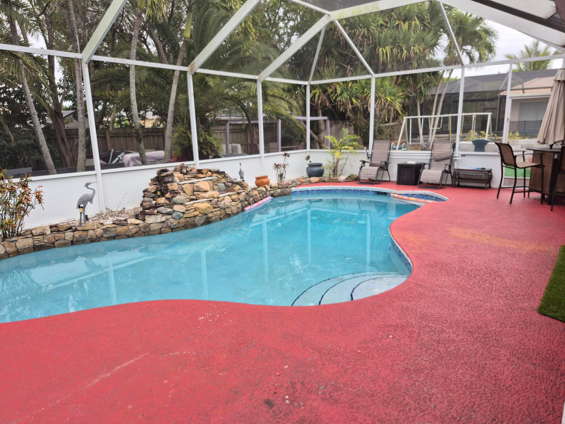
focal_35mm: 23
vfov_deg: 58.9
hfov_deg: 73.9
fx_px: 375
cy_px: 212
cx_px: 282
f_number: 1.8
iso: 25
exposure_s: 1/237
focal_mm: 5.4
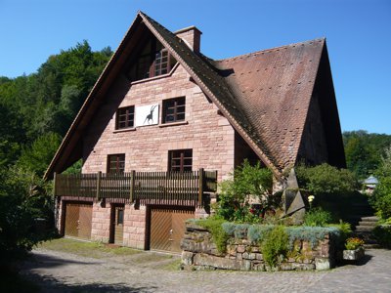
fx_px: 316
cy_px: 146
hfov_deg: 63.4
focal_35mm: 28
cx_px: 196
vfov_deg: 49.7
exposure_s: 1/160
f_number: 8
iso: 100
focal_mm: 4.6
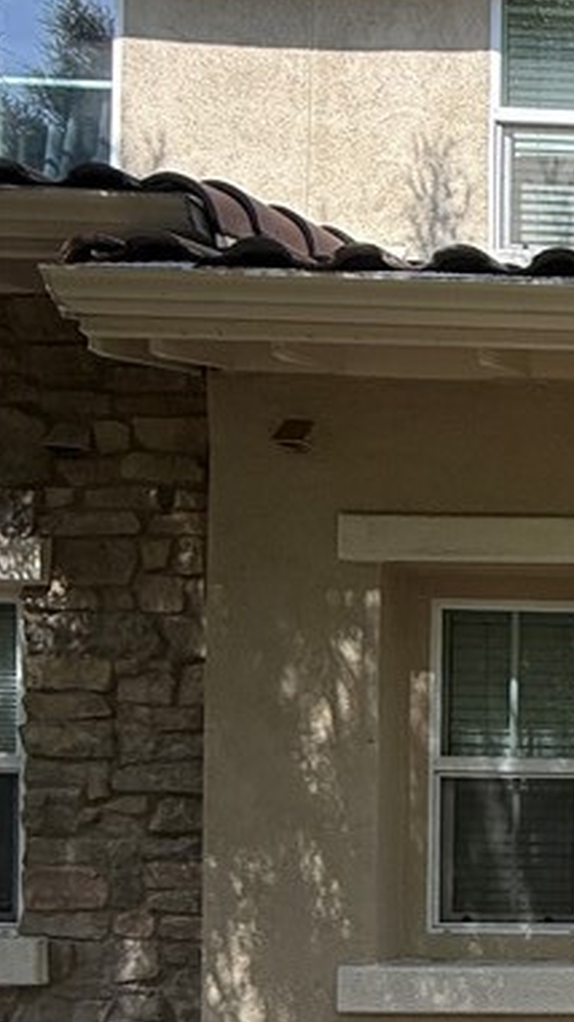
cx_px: 1019
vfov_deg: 46.0
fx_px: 1111
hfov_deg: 20.7
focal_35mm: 41
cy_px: 864
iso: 64
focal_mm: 2.22
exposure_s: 1/540
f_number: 2.2
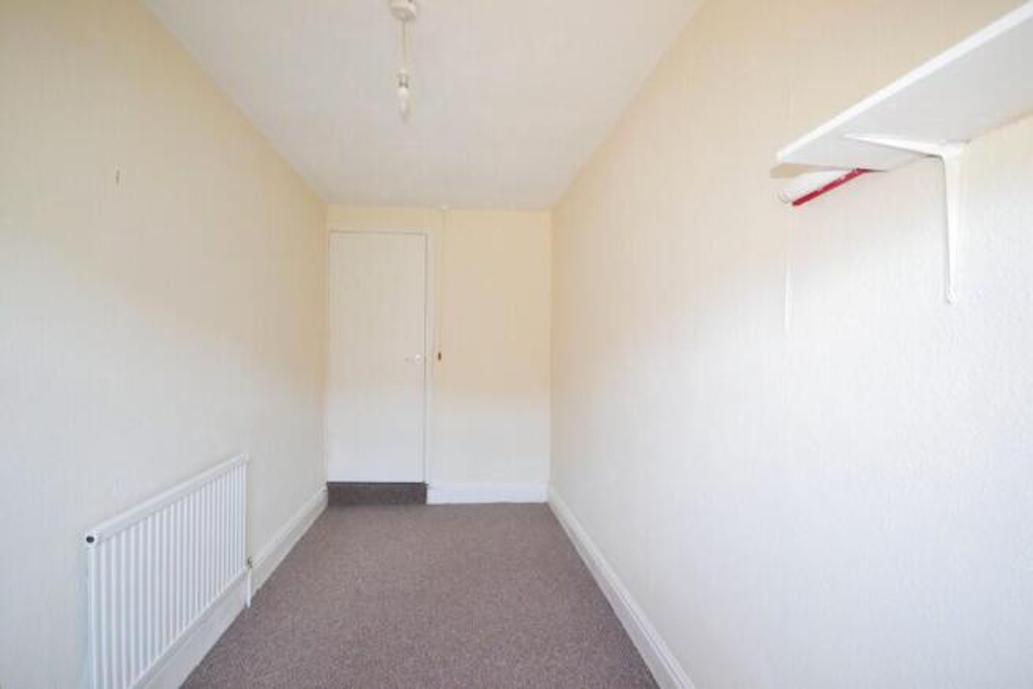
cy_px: 344
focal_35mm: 15
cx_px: 516
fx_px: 430
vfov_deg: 77.4
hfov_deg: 100.4
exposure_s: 1/60
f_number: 4
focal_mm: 10
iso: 1250
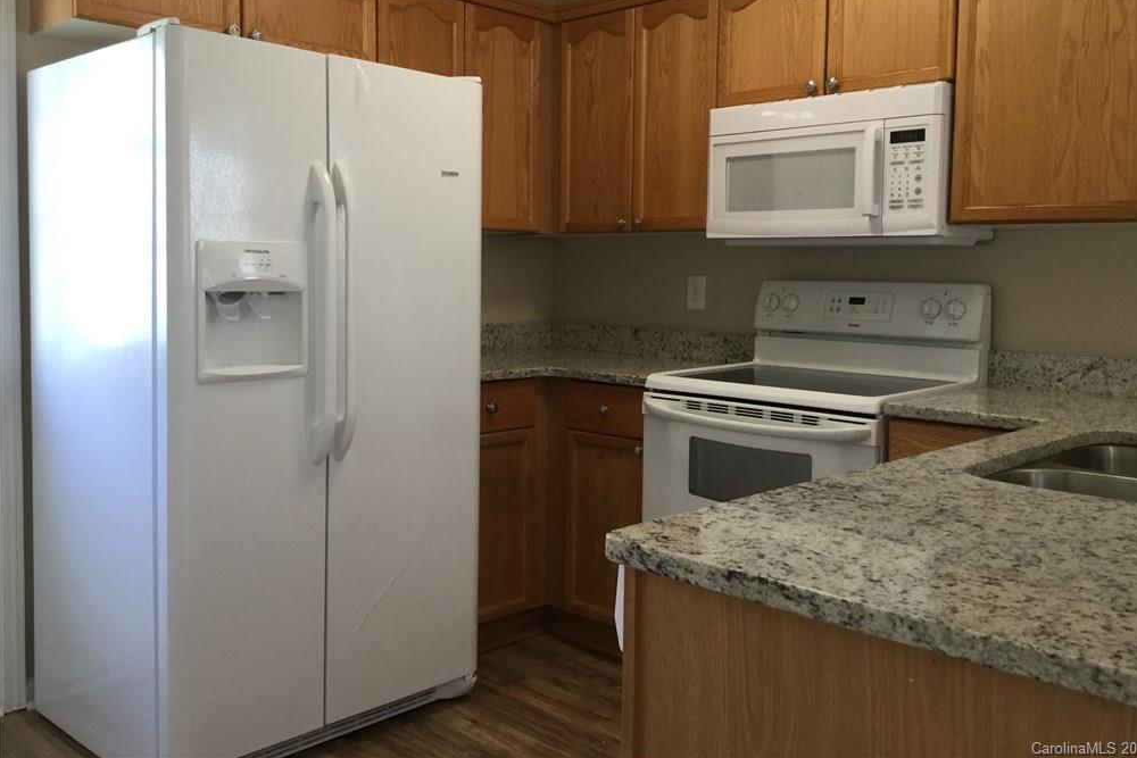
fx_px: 1042
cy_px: 323
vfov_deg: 39.9
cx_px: 580
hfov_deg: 57.2
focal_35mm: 33
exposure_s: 1/30
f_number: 2.4
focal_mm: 3.3
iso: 32
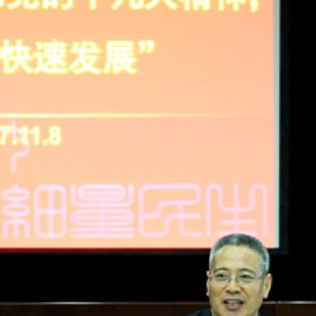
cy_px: 263
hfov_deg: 10.6
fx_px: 1704
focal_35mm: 165
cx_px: 88
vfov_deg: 10.6
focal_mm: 70
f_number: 2.8
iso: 1250
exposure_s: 1/125
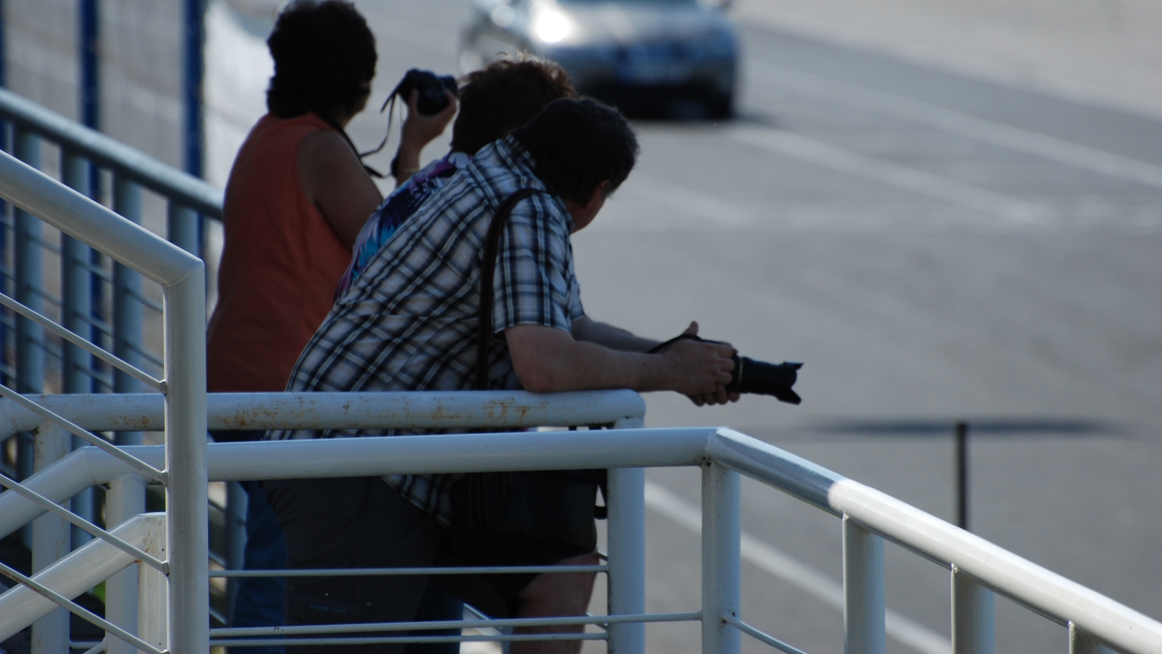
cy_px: 271
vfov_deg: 2.6
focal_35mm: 473
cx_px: 582
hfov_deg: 4.6
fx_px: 14575
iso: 100
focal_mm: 300
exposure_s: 1/320
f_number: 5.6
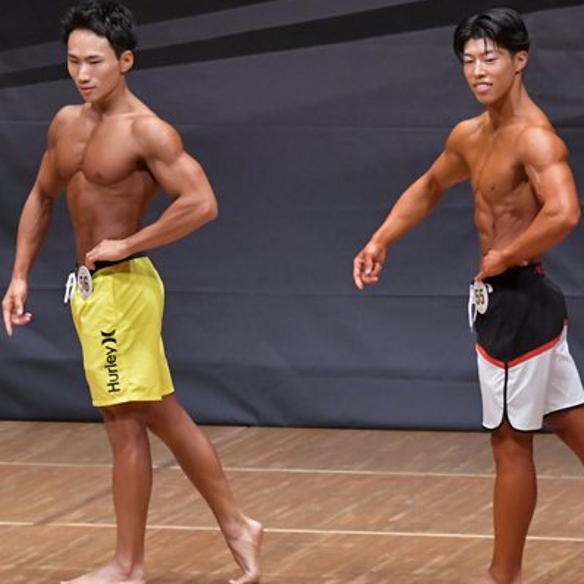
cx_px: 169
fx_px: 8055
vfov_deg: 4.2
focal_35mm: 422
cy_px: 282
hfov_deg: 4.2
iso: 6400
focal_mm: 170
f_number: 5.6
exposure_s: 1/400
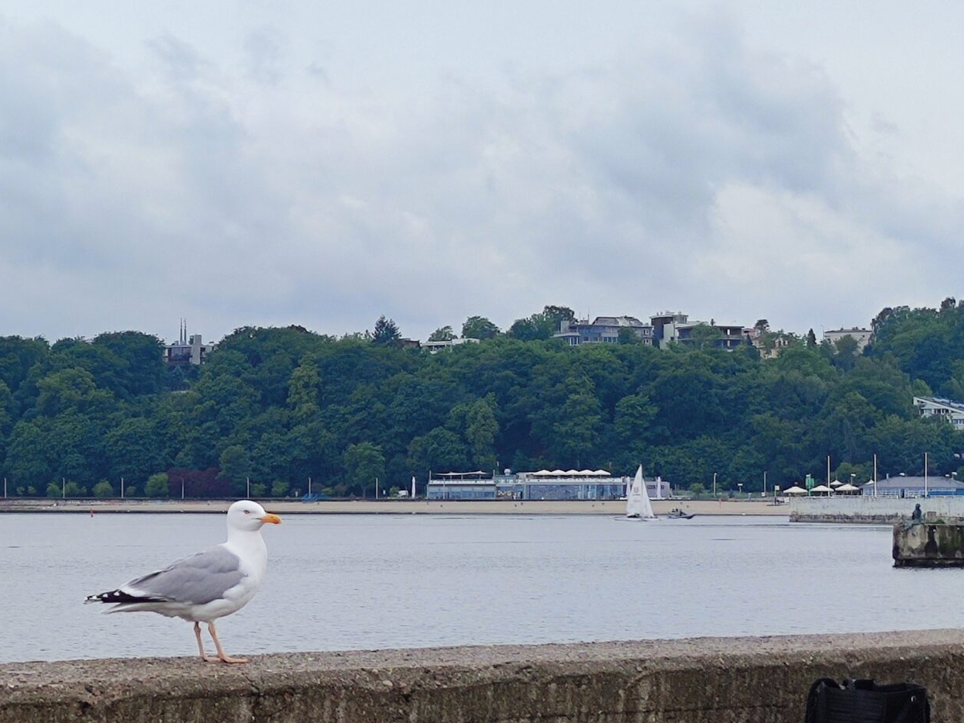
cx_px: 46
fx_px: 2924
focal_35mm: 105
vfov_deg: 14.1
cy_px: 522
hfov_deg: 18.3
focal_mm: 5.43
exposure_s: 1/630
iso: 50
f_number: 1.89
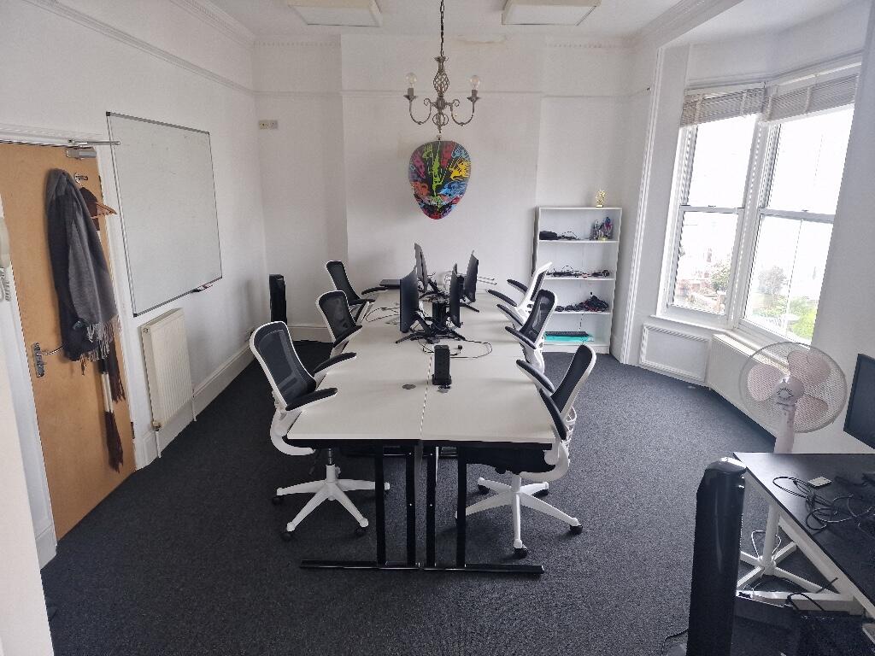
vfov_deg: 58.9
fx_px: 581
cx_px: 438
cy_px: 328
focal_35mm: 23
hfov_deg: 73.9
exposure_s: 1/100
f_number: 1.8
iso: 125
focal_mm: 6.4
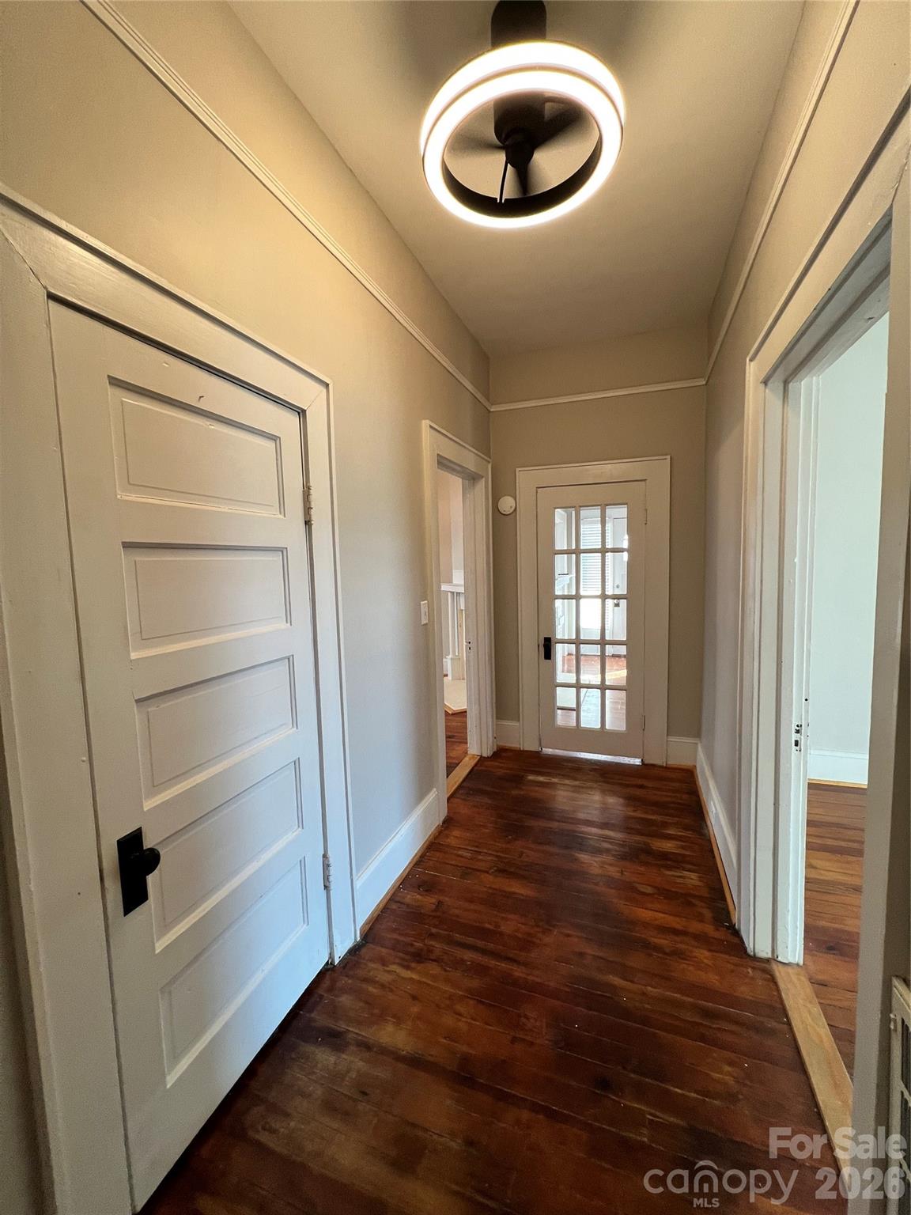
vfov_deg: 106.2
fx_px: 456
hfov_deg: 89.9
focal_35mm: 13
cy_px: 608
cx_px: 456
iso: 125
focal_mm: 1.57
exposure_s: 1/60
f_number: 1.8
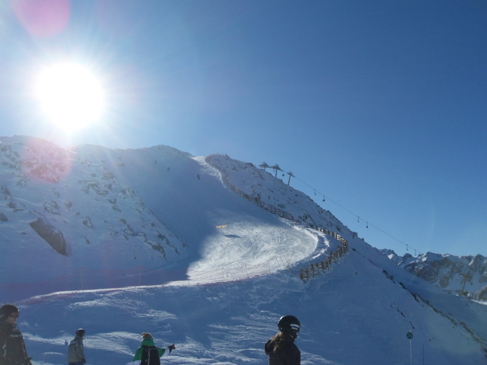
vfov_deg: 39.7
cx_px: 239
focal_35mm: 36
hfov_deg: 51.4
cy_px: 179
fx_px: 506
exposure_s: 1/500
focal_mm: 6.3
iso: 80
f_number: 8.2
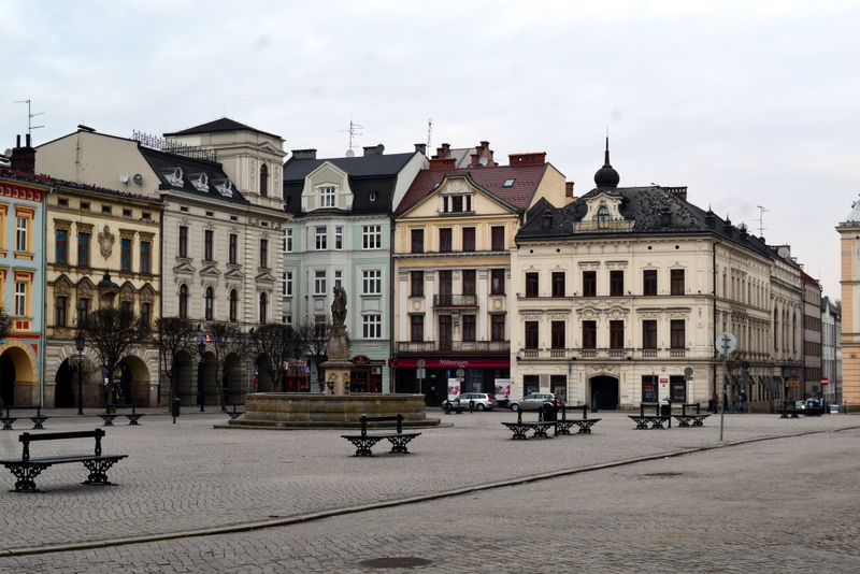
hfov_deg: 33.4
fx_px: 1434
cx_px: 430
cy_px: 287
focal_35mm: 60
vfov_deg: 22.6
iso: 400
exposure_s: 1/200
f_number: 10
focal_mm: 40
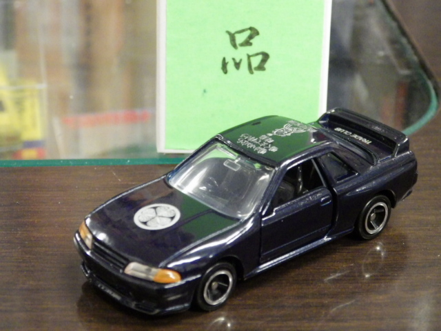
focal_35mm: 103
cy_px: 166
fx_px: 1312
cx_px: 220
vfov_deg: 14.4
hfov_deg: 19.1
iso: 1600
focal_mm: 18.4
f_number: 4.6
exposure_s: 1/30
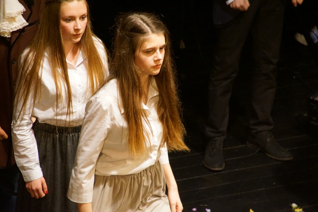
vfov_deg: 4.6
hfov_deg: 6.9
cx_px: 159
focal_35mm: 300
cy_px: 106
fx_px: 2650
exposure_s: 1/80
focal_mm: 200
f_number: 6.3
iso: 3200
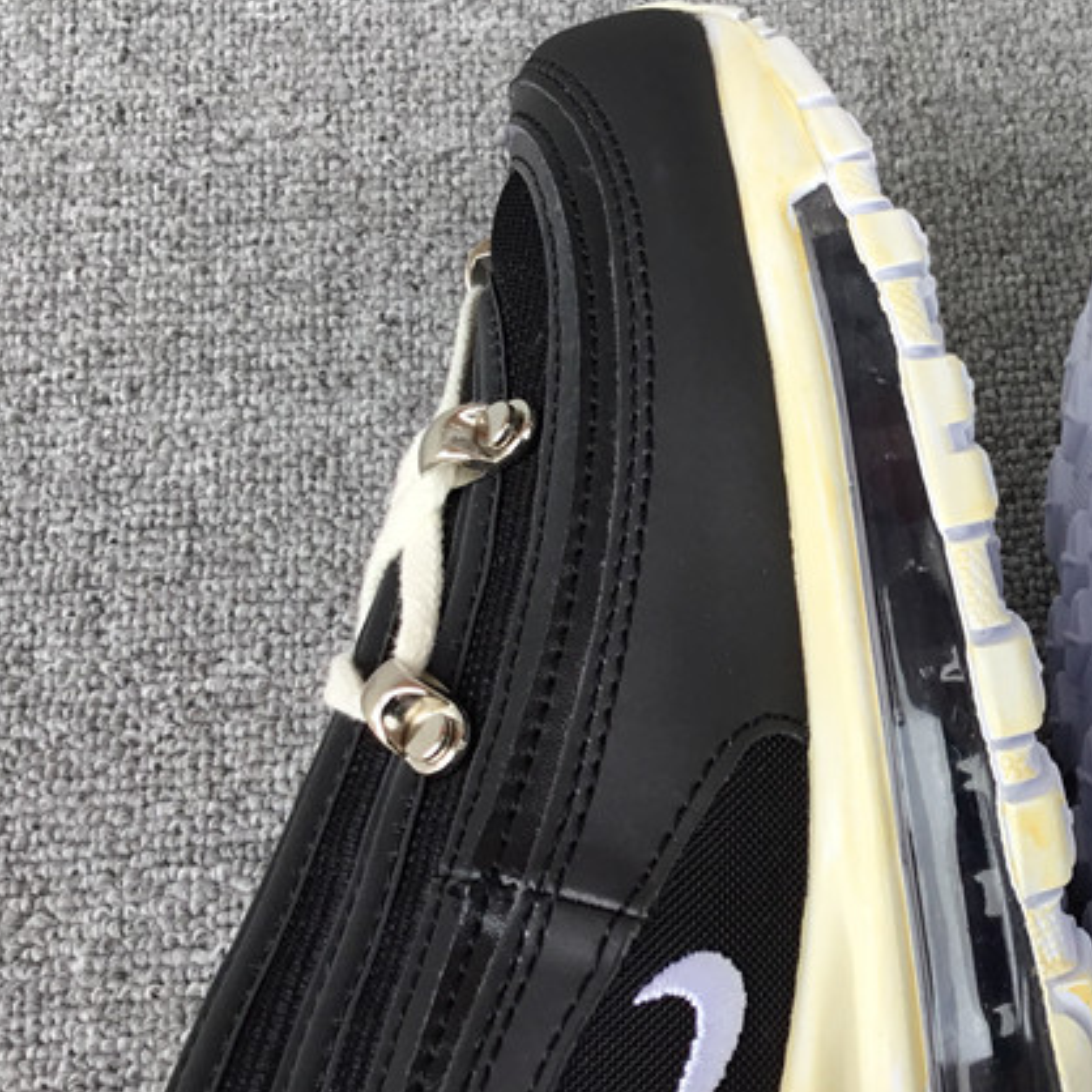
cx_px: 1071
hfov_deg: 27.5
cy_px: 532
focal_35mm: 59
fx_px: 2106
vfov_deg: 29.1
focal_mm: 3.3
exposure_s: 1/108
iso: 25
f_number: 2.4
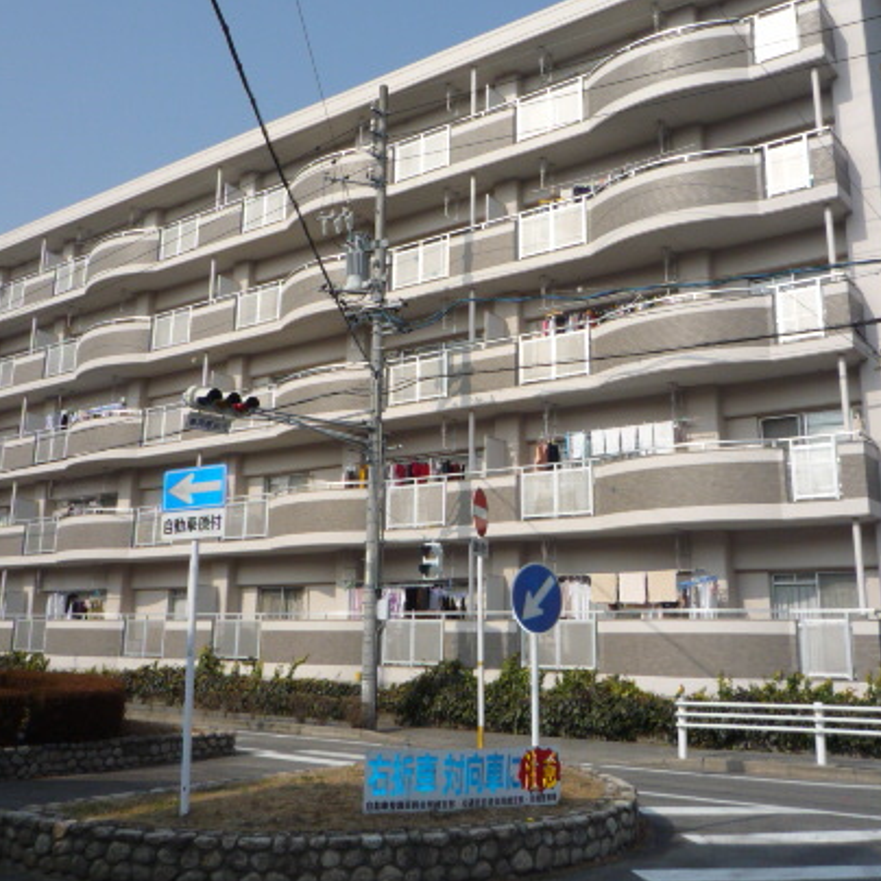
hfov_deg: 47.2
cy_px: 360
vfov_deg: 47.0
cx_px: 417
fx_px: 1008
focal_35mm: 35
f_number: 5
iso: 100
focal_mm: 4.4
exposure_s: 1/640
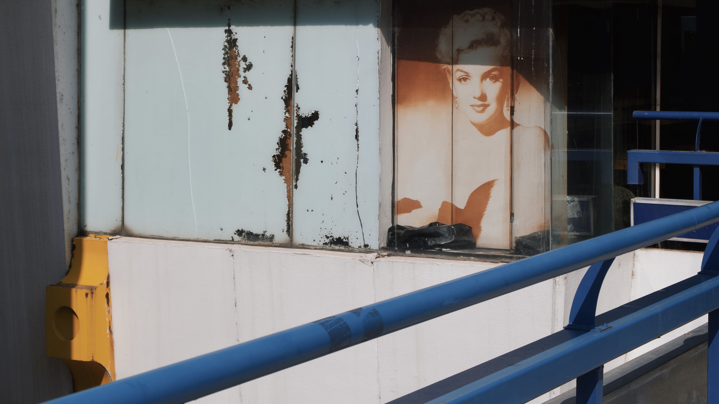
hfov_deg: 27.2
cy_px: 72
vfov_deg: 15.4
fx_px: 1487
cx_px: 362
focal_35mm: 78
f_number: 7.1
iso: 160
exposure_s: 1/1800
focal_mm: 32.9
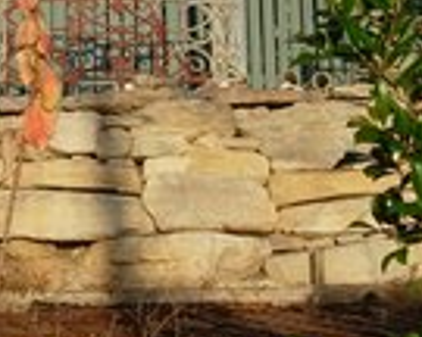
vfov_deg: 9.3
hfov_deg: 11.5
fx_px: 2061
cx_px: -66
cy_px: -12
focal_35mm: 165
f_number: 4.8
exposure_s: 1/362
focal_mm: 7.8
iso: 79
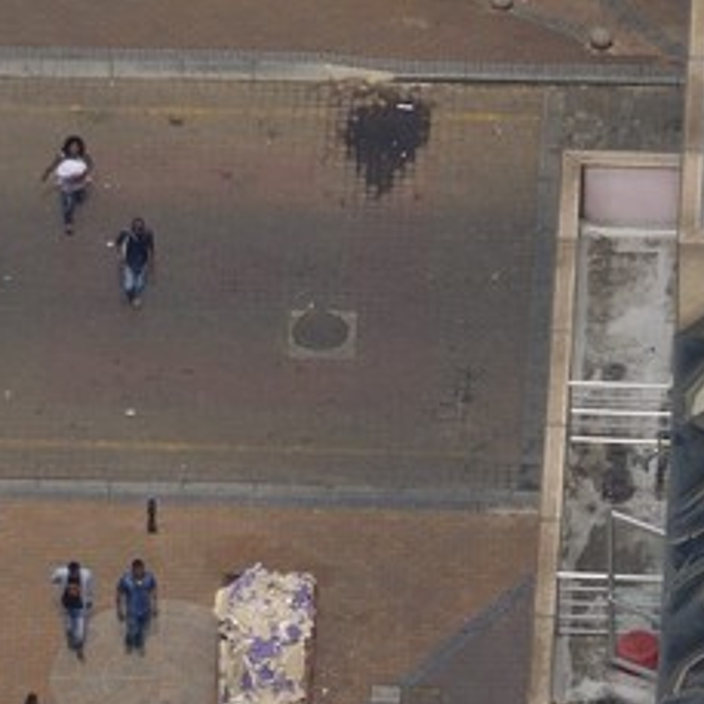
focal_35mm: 801
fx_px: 18430
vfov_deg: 2.2
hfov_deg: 2.2
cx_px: 380
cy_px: -1036
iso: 200
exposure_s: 1/400
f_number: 9
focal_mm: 135
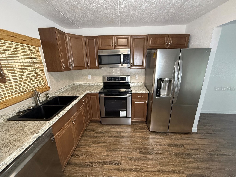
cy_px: 88
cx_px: 118
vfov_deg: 85.7
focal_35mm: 14
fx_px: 95
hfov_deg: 102.1
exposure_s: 1/60
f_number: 2.2
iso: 500
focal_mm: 2.22
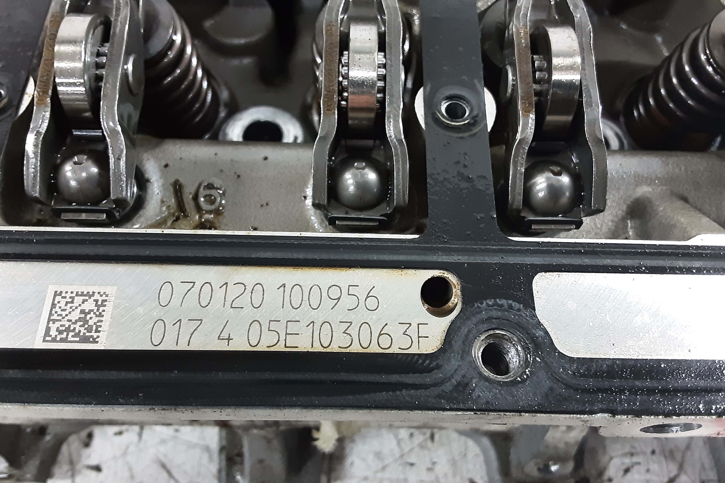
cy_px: 245
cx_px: 365
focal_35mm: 29
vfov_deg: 45.0
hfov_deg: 63.7
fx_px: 584
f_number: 1.9
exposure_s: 1/25
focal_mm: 2.91
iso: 320
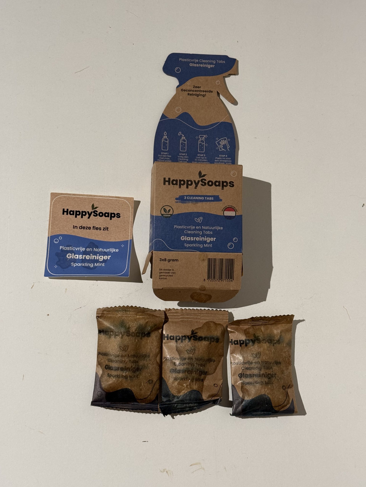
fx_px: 677
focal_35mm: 48
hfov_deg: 30.3
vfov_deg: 39.7
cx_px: 183
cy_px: 244
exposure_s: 1/50
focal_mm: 6.76
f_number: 1.78
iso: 160
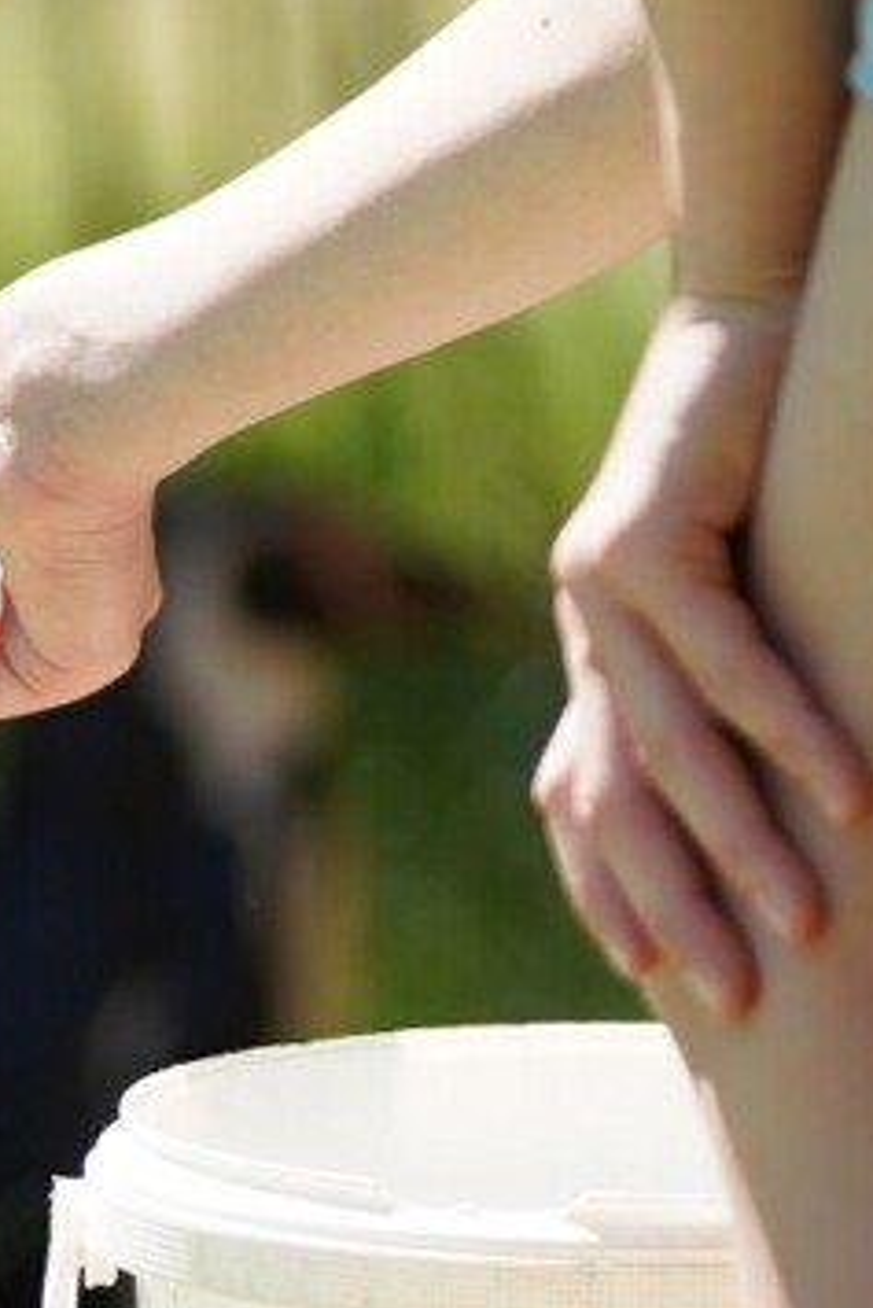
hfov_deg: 2.7
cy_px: 870
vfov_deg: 4.0
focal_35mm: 518
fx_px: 18822
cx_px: -495
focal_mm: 115
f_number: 2.8
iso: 100
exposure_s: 1/640
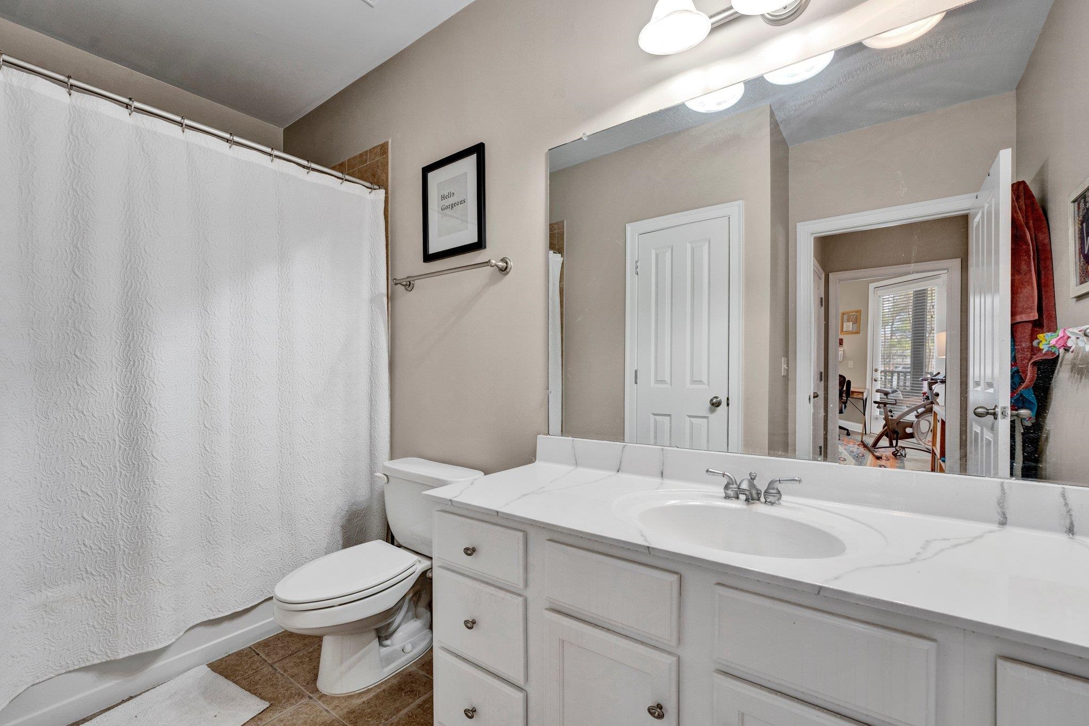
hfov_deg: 100.0
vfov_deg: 76.9
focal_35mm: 15
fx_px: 457
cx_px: 544
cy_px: 363
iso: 400
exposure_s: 1/10
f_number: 8
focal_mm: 15.1
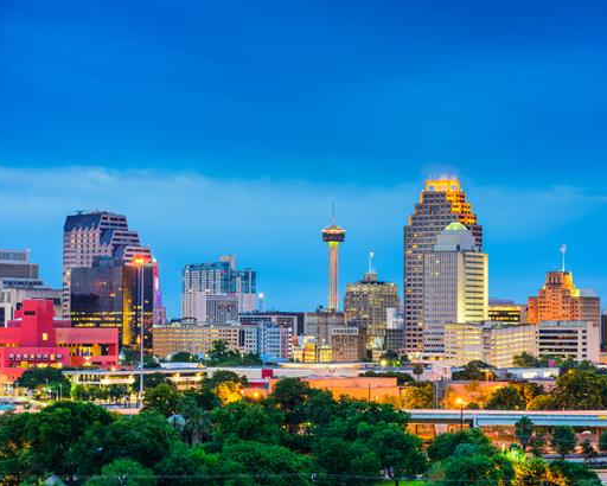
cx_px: 343
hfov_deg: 20.6
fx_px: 1671
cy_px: 242
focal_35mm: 93
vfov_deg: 16.5
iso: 80
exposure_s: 30
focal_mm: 82
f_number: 8
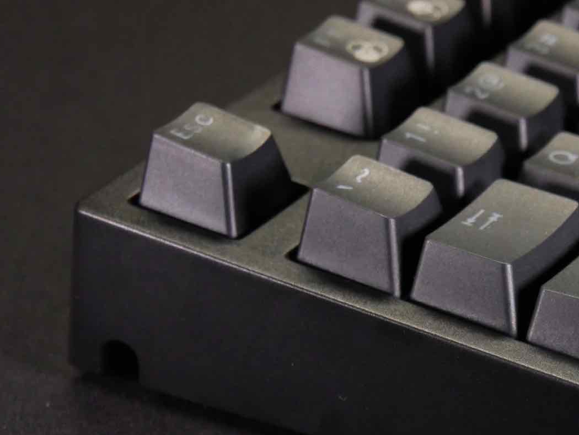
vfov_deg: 9.3
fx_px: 2678
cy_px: 361
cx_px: 490
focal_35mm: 160
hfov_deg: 12.3
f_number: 5.6
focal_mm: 42
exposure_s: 1/100
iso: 2000
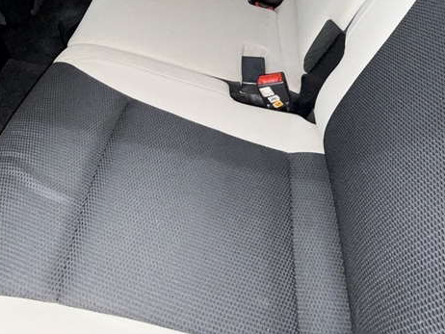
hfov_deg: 57.8
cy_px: -33
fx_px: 399
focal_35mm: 31
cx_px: 174
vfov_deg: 37.9
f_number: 2.2
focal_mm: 2.22
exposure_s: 1/33
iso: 200
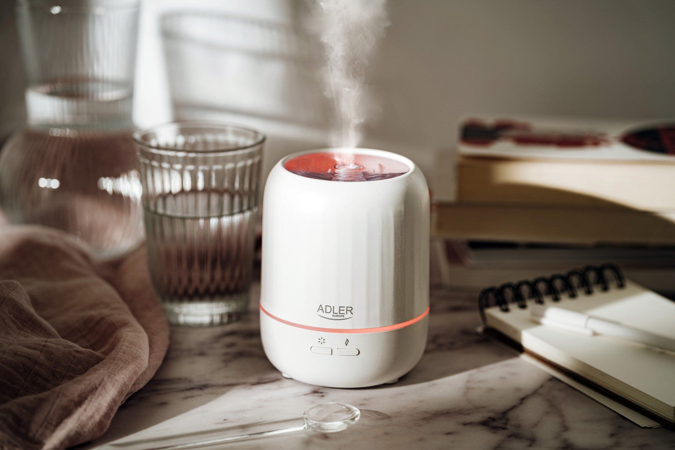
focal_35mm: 85
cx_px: 338
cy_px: 225
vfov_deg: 16.1
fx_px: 1594
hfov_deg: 23.9
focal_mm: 85
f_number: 3.5
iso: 100
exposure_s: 1/4
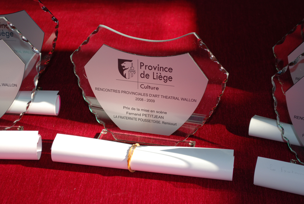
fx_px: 659
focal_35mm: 78
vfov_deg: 17.5
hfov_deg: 26.0
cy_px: 102
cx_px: 152
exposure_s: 1/125
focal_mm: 52
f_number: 5.6
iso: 180
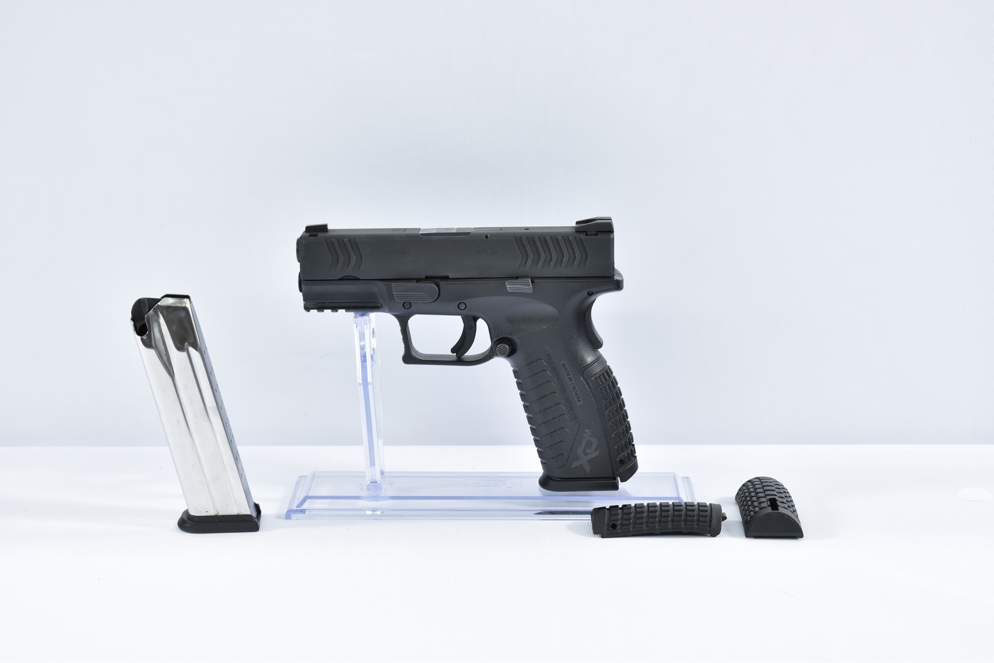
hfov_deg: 27.0
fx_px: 2071
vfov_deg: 18.2
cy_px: 332
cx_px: 497
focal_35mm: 75
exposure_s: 1/20
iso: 640
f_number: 5.6
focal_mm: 50
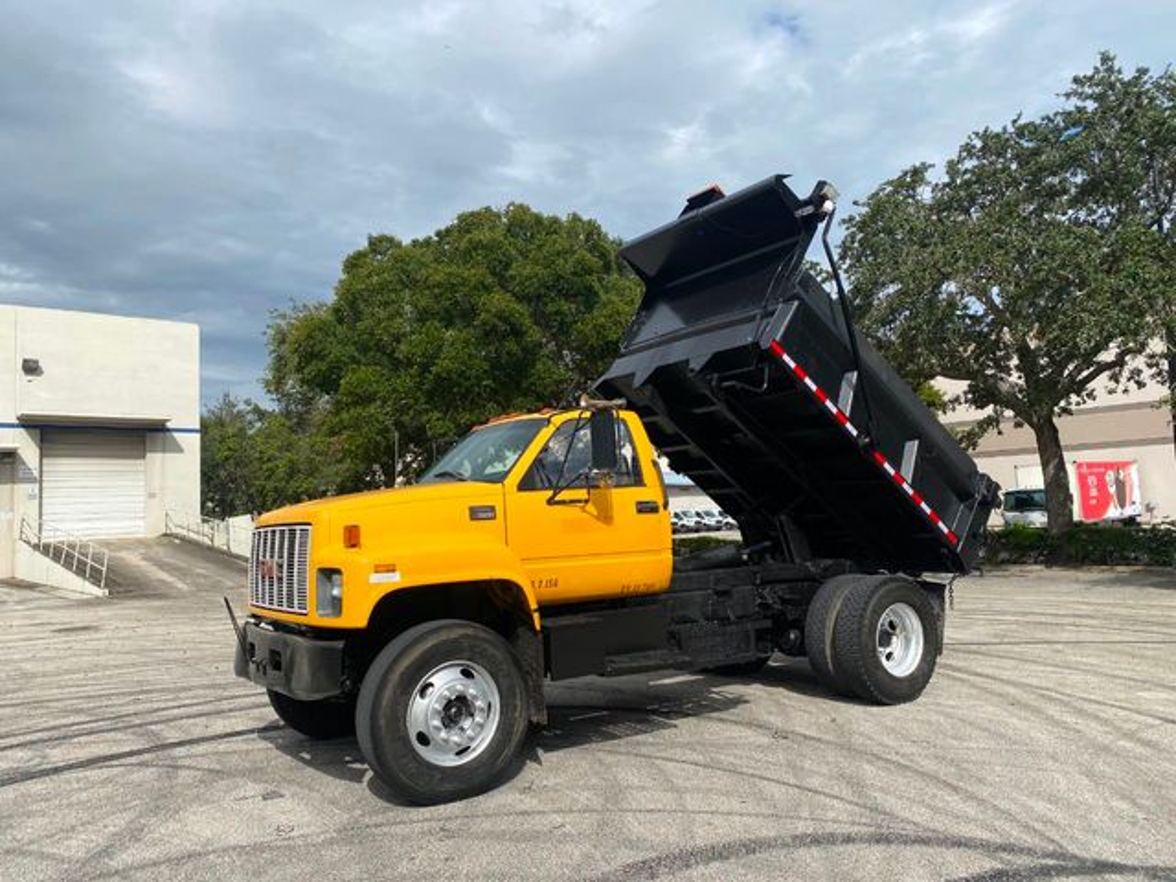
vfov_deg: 53.1
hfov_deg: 67.3
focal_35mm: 26
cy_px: 441
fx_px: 883
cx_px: 588
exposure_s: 1/4444
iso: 32
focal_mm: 4.25
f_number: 1.8
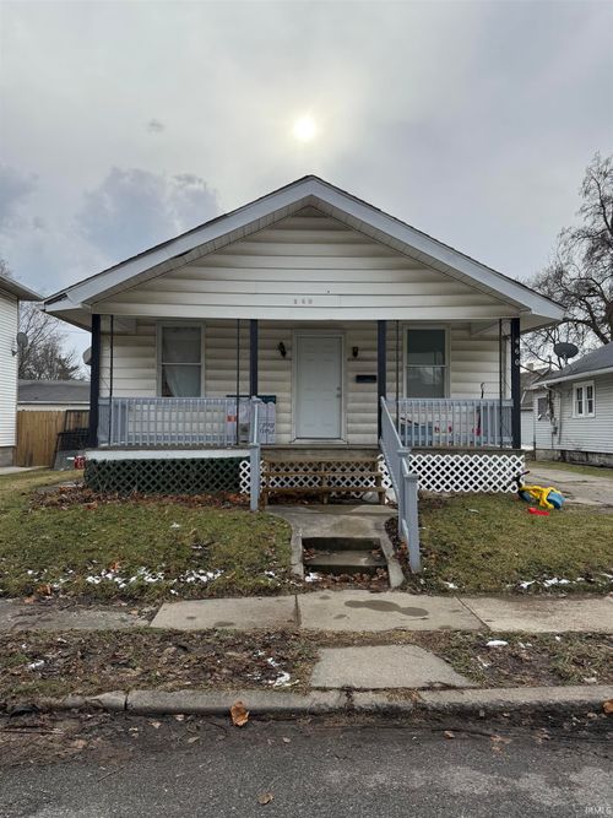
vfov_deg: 71.6
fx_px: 567
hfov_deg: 56.8
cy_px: 409
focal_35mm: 24
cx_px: 306
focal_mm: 6.76
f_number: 1.78
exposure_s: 1/3584
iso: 80
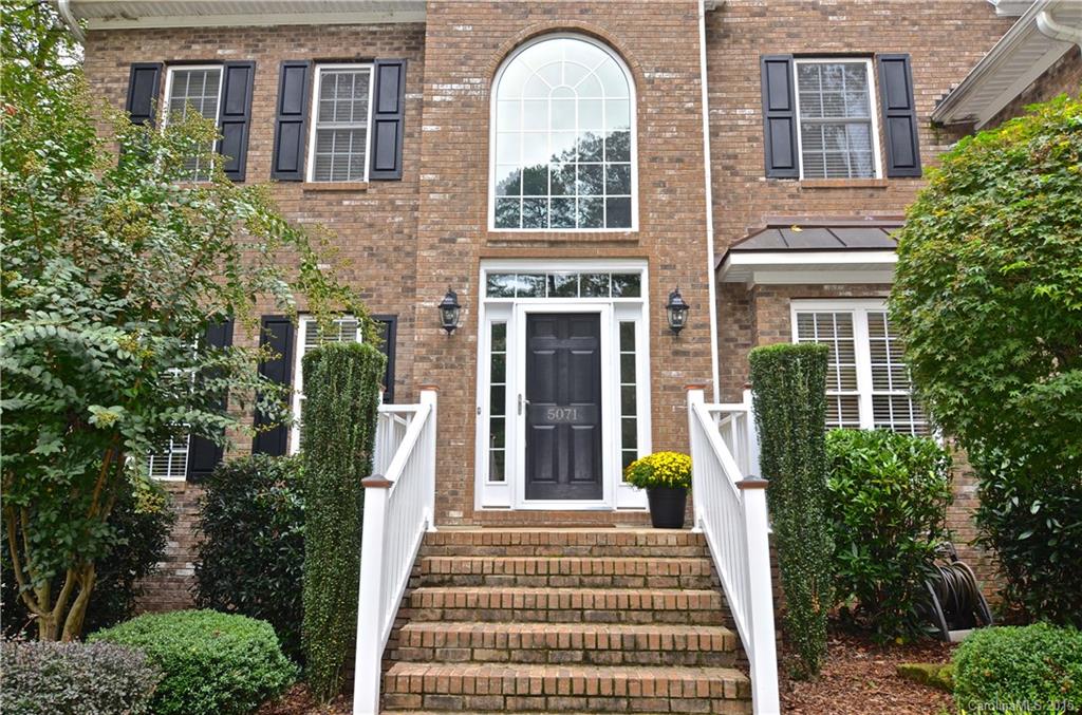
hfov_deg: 73.9
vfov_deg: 52.9
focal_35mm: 24
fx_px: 719
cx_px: 541
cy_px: 358
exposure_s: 1/100
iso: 200
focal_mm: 16
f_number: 5
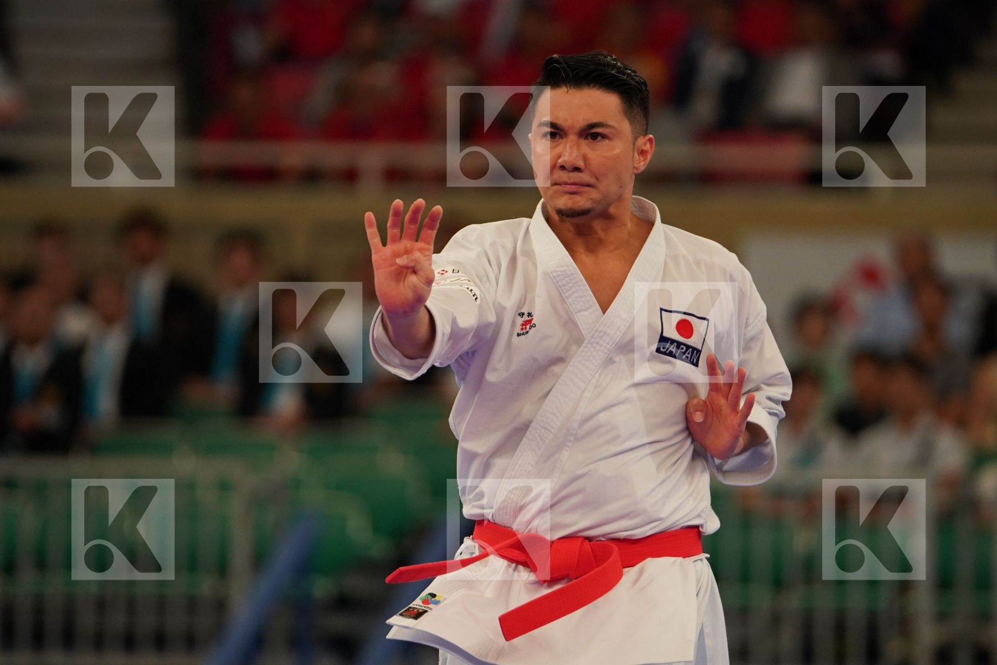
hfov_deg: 6.9
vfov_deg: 4.6
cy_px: 332
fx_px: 8308
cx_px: 498
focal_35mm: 300
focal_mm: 200
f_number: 2.8
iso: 1600
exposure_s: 1/1000
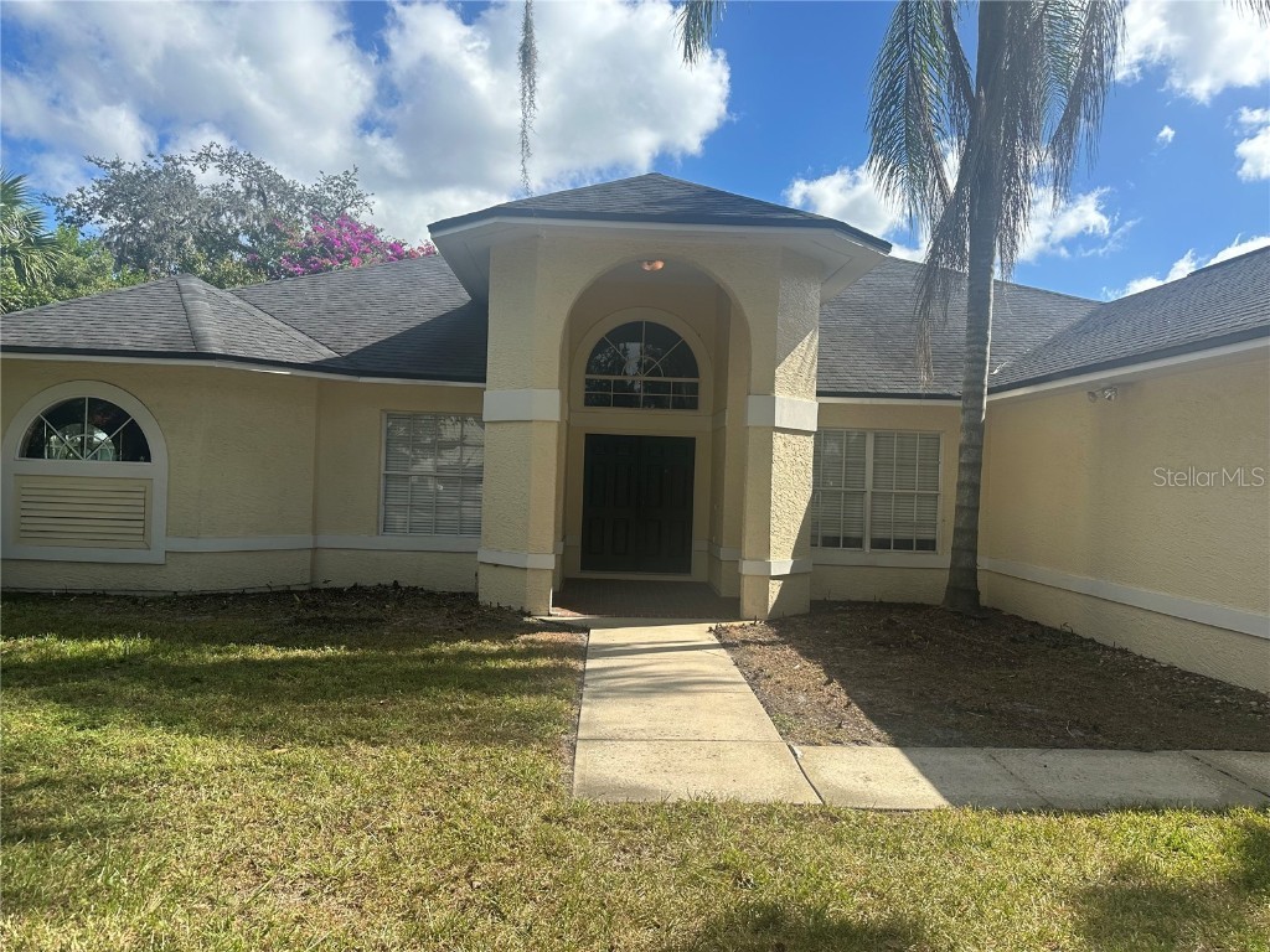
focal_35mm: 24
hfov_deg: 71.6
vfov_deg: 56.8
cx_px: 635
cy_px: 476
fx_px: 881
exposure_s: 1/3356
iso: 80
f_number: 1.78
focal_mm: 6.86
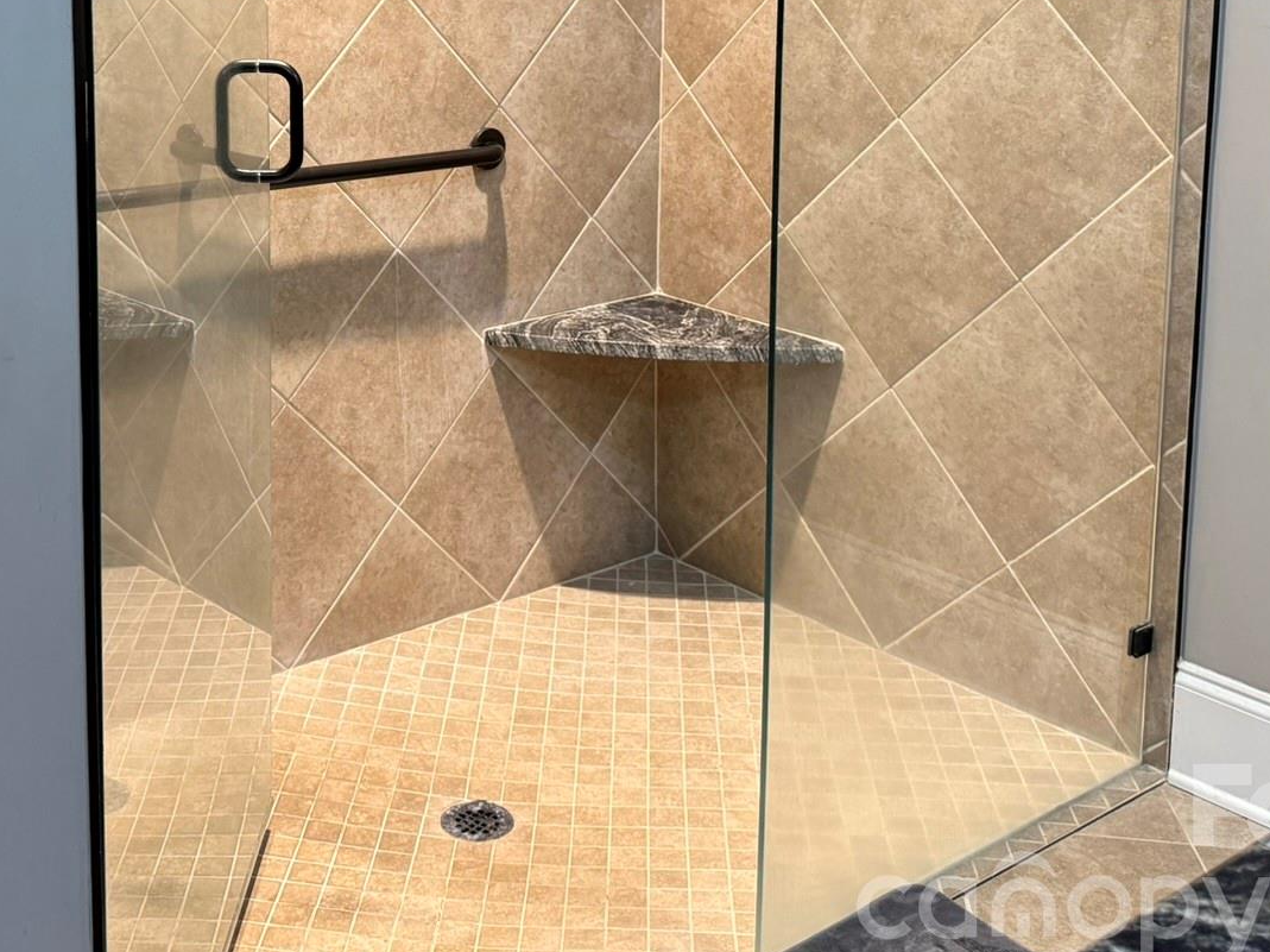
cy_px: 84
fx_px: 1687
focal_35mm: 46
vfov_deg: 30.1
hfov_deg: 40.4
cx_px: 355
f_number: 1.78
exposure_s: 1/60
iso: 250
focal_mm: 6.76
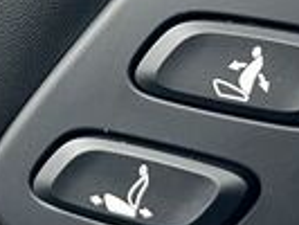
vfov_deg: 10.2
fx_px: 1245
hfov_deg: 13.6
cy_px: -11
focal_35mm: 144
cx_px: 40
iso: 200
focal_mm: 5.7
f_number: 1.5
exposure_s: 1/60
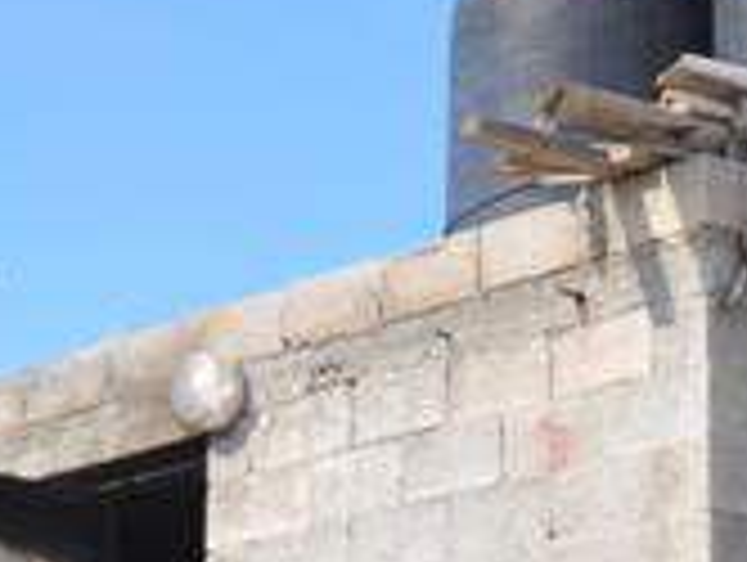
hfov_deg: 9.9
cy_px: 670
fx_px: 4214
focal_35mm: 195
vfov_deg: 7.6
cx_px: 963
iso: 200
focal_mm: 22
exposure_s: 1/320
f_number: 9
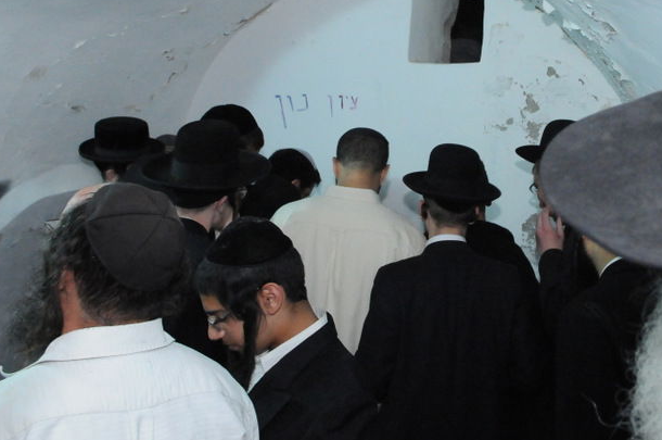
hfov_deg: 44.9
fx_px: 787
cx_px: 448
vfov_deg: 30.3
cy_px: 78
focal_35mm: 43
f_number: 4.5
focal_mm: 17
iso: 3200
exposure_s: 1/40
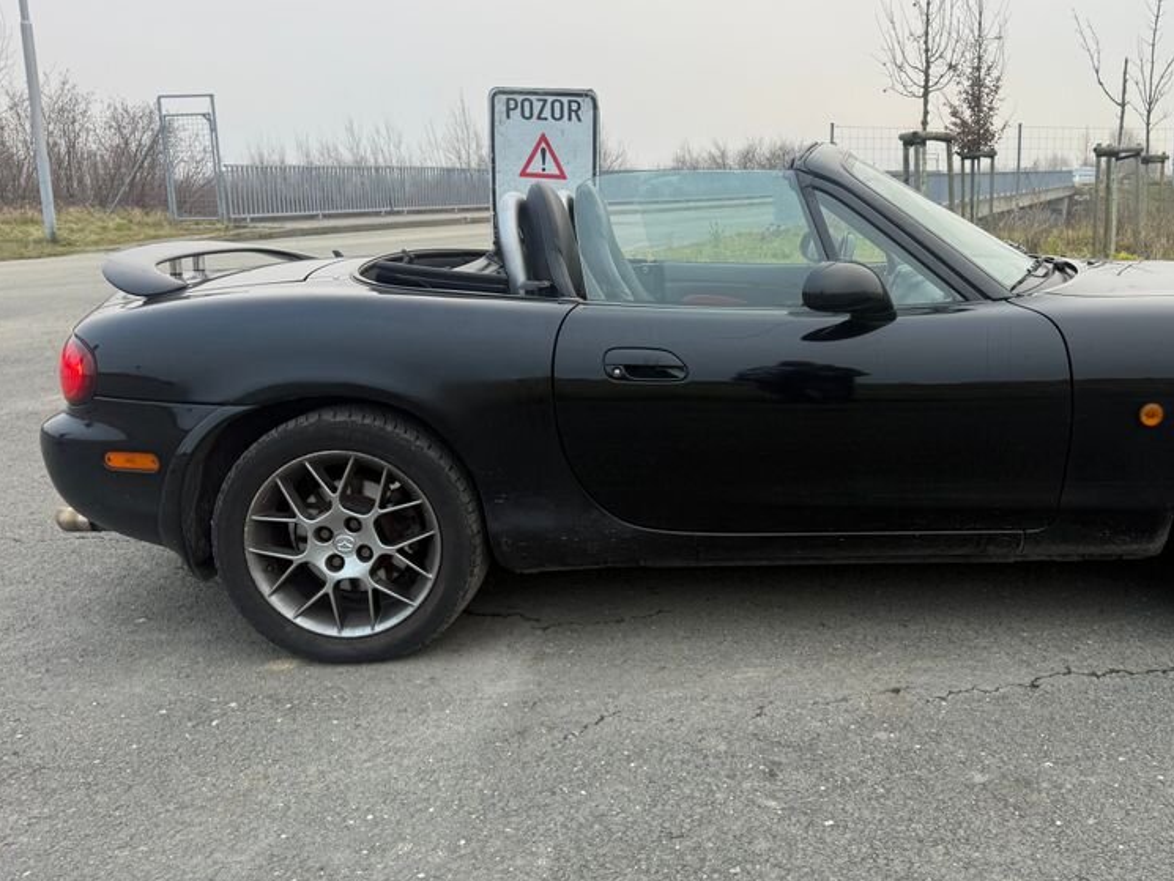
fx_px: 1119
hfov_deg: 54.1
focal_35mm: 33
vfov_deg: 42.9
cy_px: 389
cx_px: 797
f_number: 1.78
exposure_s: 1/150
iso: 64
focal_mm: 6.76
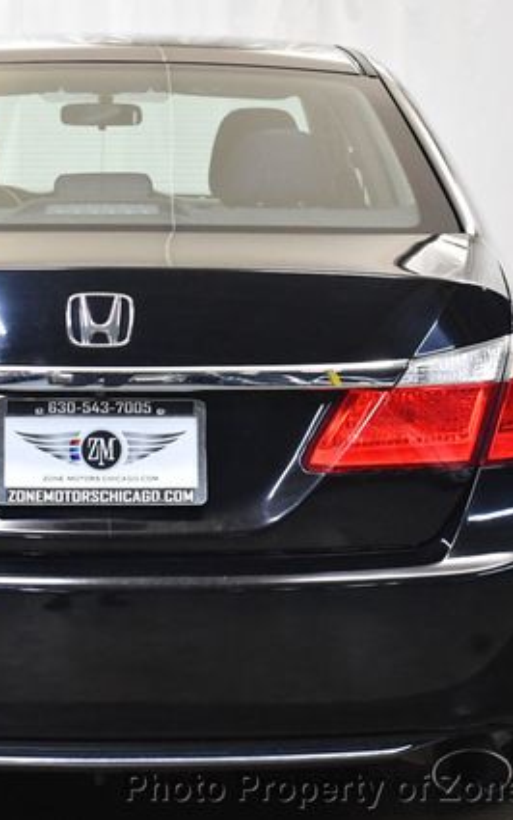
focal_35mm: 86
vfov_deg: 24.1
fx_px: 1922
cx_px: 100
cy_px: 411
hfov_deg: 15.1
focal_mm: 28
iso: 2200
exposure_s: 1/125
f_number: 4.2
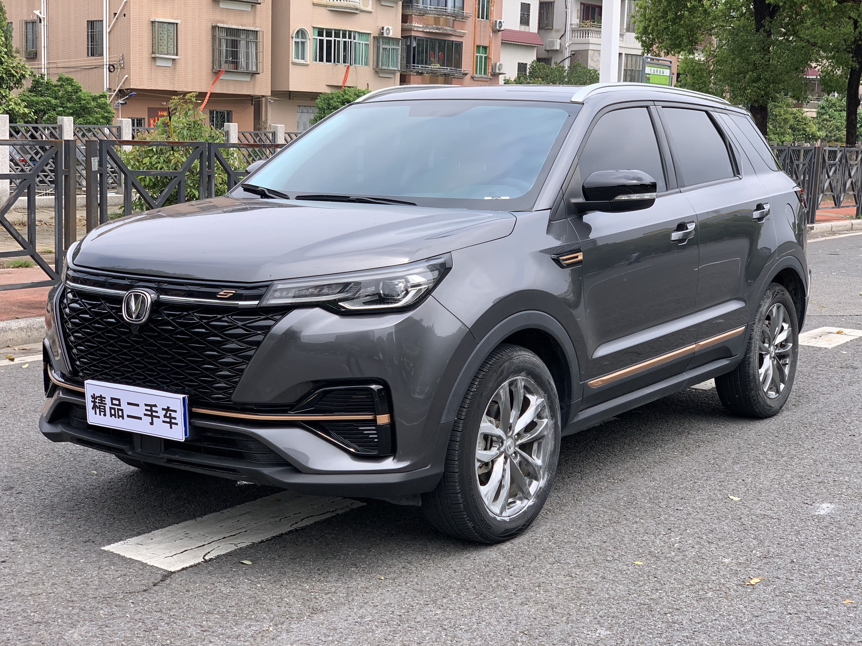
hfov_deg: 36.8
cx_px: 431
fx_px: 1295
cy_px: 323
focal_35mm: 52
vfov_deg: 28.0
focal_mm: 6
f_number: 2.4
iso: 16
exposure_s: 1/578
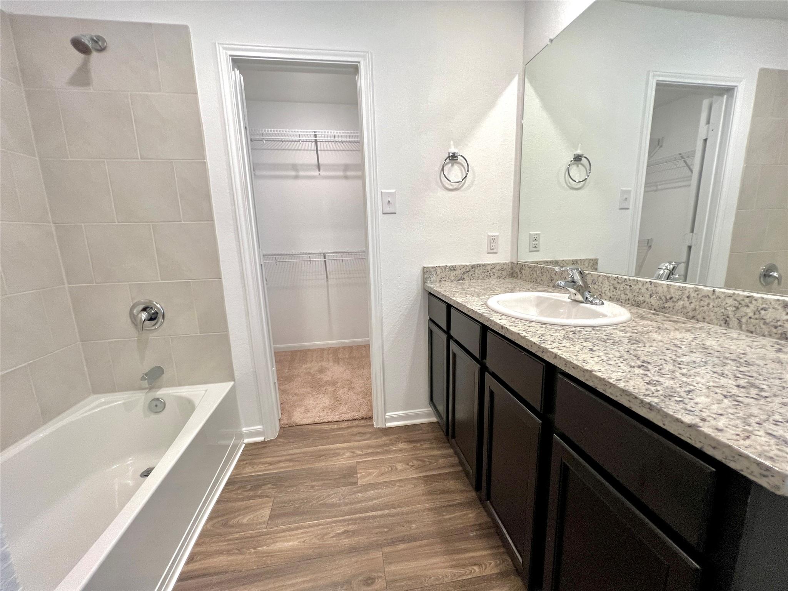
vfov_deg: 89.9
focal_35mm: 13
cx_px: 394
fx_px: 296
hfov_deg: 106.2
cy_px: 296
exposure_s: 1/120
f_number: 1.8
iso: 200
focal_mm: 1.57
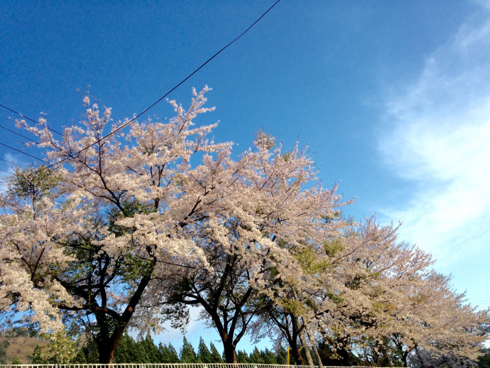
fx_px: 467
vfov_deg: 42.9
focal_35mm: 33
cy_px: 184
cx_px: 245
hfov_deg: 55.4
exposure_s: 1/763
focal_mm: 4.12
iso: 50
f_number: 2.4
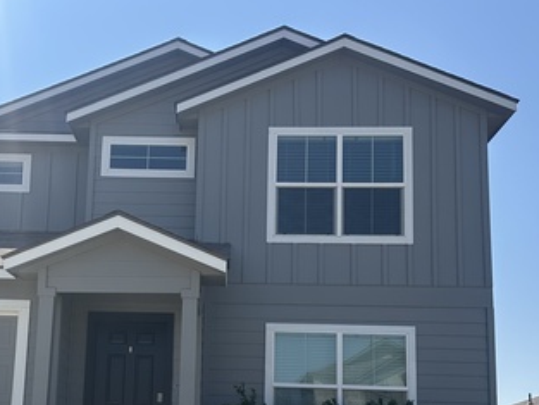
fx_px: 763
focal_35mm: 49
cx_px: 188
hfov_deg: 38.5
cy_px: 315
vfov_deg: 29.1
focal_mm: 6.86
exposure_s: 1/6211
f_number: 1.78
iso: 80
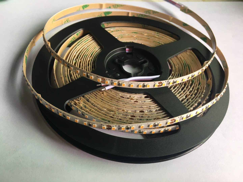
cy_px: 91
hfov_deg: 61.7
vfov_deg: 48.2
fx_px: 204
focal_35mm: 29
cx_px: 122
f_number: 2.2
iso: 25
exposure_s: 1/33
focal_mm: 4.15
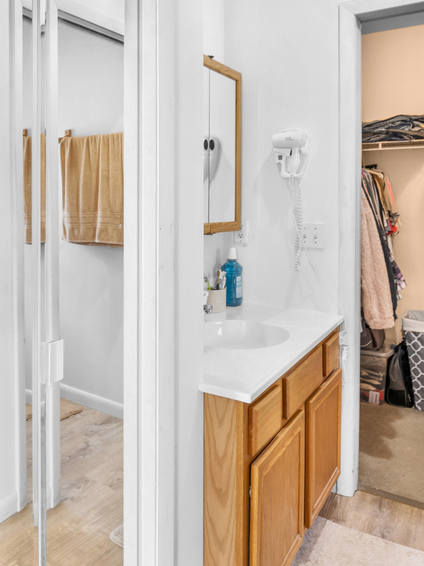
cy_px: 256
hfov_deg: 48.3
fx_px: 457
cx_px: 119
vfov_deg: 63.3
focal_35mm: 28
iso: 400
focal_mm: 16
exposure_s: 1/25
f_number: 6.3
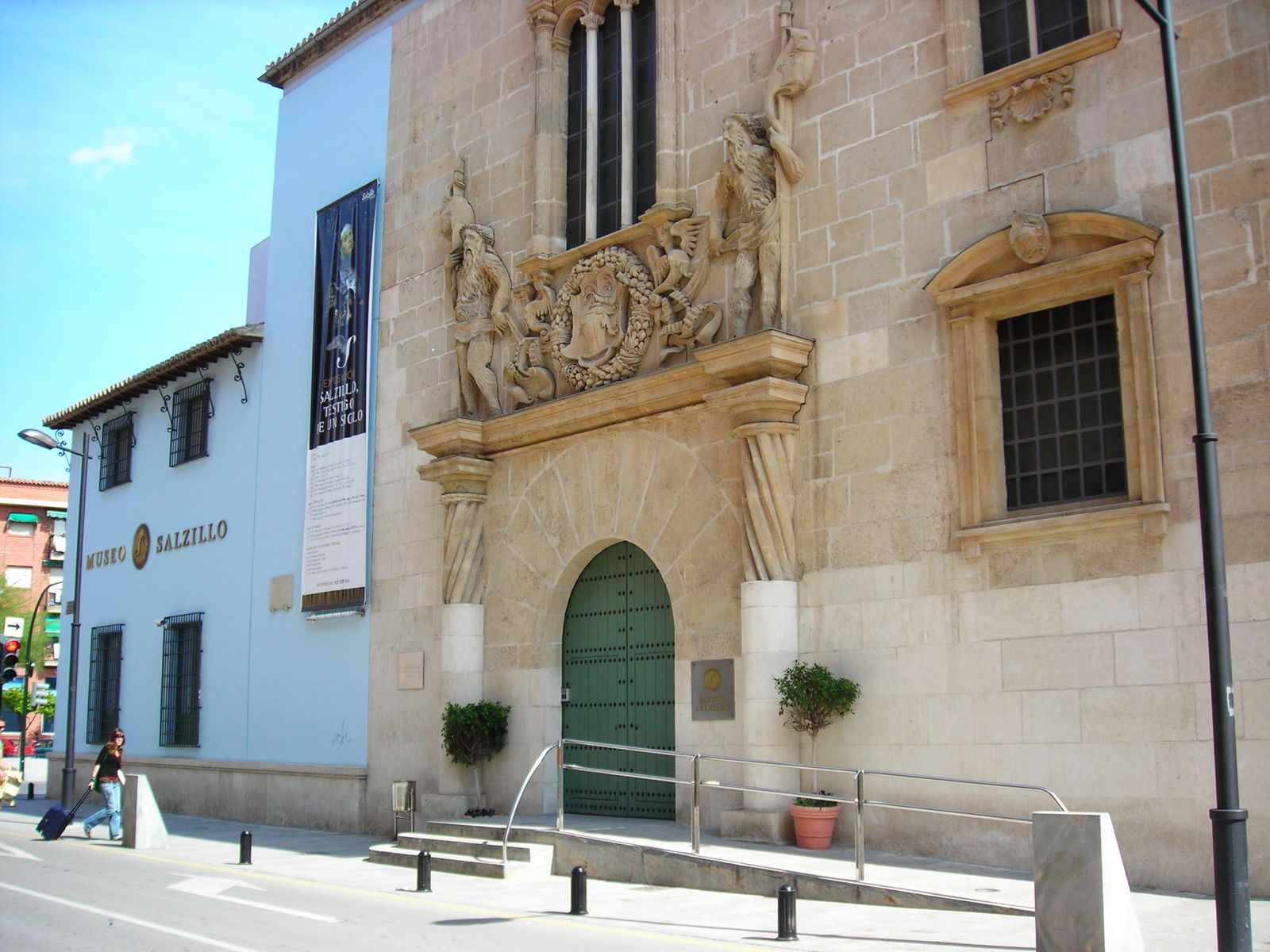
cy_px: 476
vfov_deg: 37.7
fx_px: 1394
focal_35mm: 38
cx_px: 635
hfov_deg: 49.0
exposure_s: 1/298
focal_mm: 6.3
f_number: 3.2
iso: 50
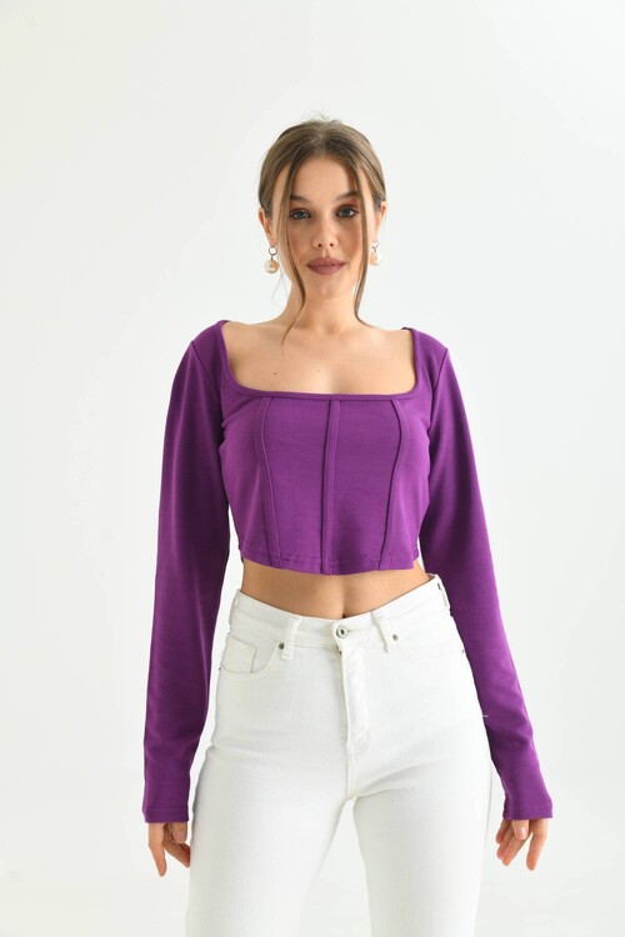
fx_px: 1094
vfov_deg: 46.4
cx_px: 312
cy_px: 468
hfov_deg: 31.9
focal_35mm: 42
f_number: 5.6
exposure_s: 1/125
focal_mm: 42
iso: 160
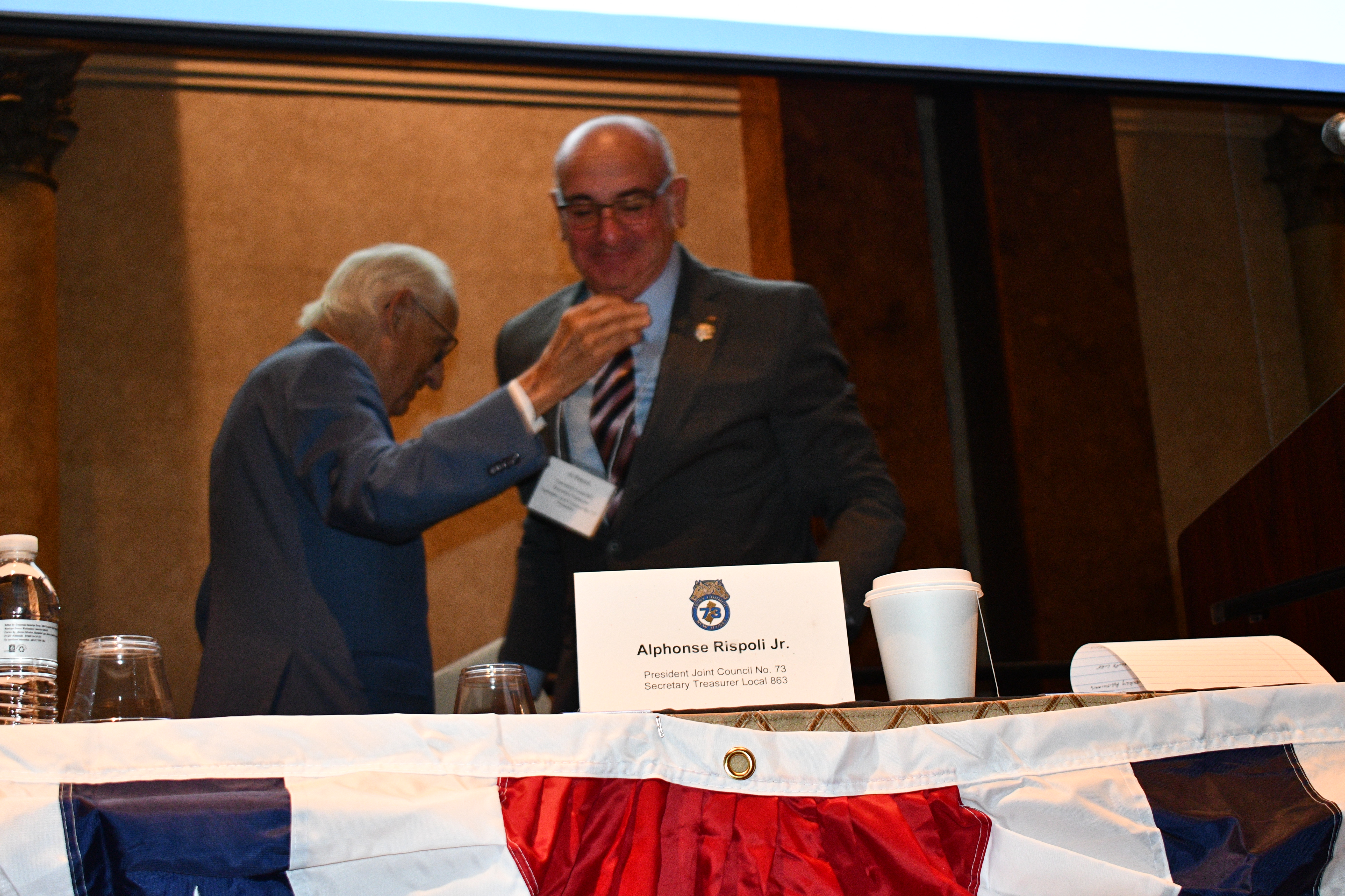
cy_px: 448
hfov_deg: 38.9
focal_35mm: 51
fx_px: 1905
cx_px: 672
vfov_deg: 26.5
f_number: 4.5
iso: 2500
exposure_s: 1/60
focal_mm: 34
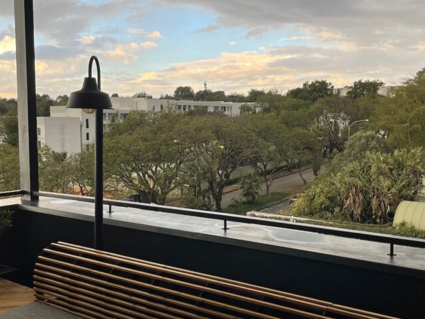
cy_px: 154
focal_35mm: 42
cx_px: 250
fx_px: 515
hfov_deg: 44.6
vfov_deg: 34.3
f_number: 1.6
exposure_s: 1/355
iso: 32
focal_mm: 5.1
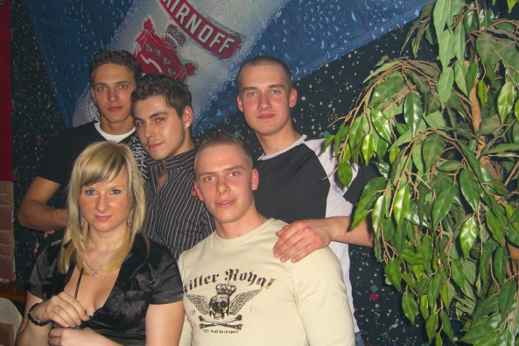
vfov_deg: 33.4
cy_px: 173
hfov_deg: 48.5
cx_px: 262
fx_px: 576
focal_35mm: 40
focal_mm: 7.9
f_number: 2.8
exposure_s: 1/60
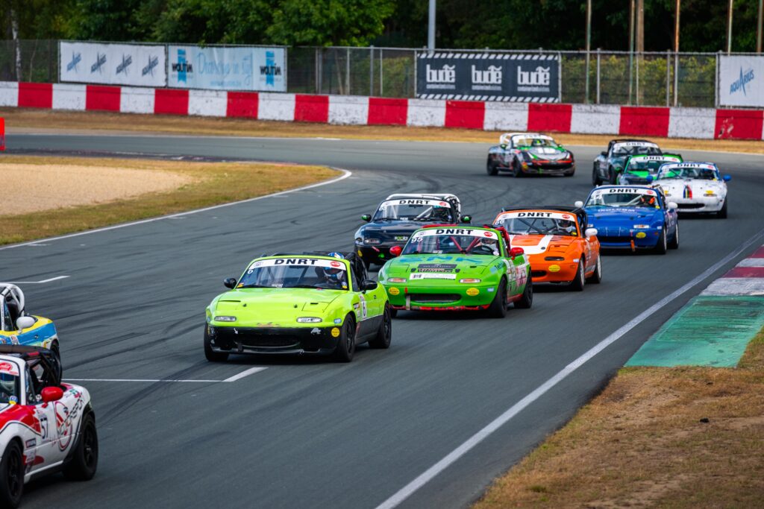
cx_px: 382
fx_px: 4457
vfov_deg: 6.5
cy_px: 254
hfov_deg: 9.8
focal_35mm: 210
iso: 160
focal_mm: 140
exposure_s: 1/320
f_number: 2.8
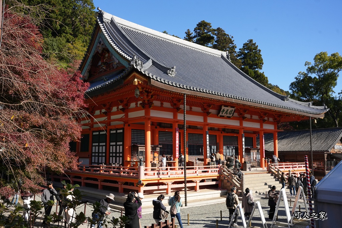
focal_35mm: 33
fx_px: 317
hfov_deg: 56.6
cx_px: 171
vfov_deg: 39.5
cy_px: 114
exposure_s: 1/1600
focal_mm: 33.4
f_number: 8
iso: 1000
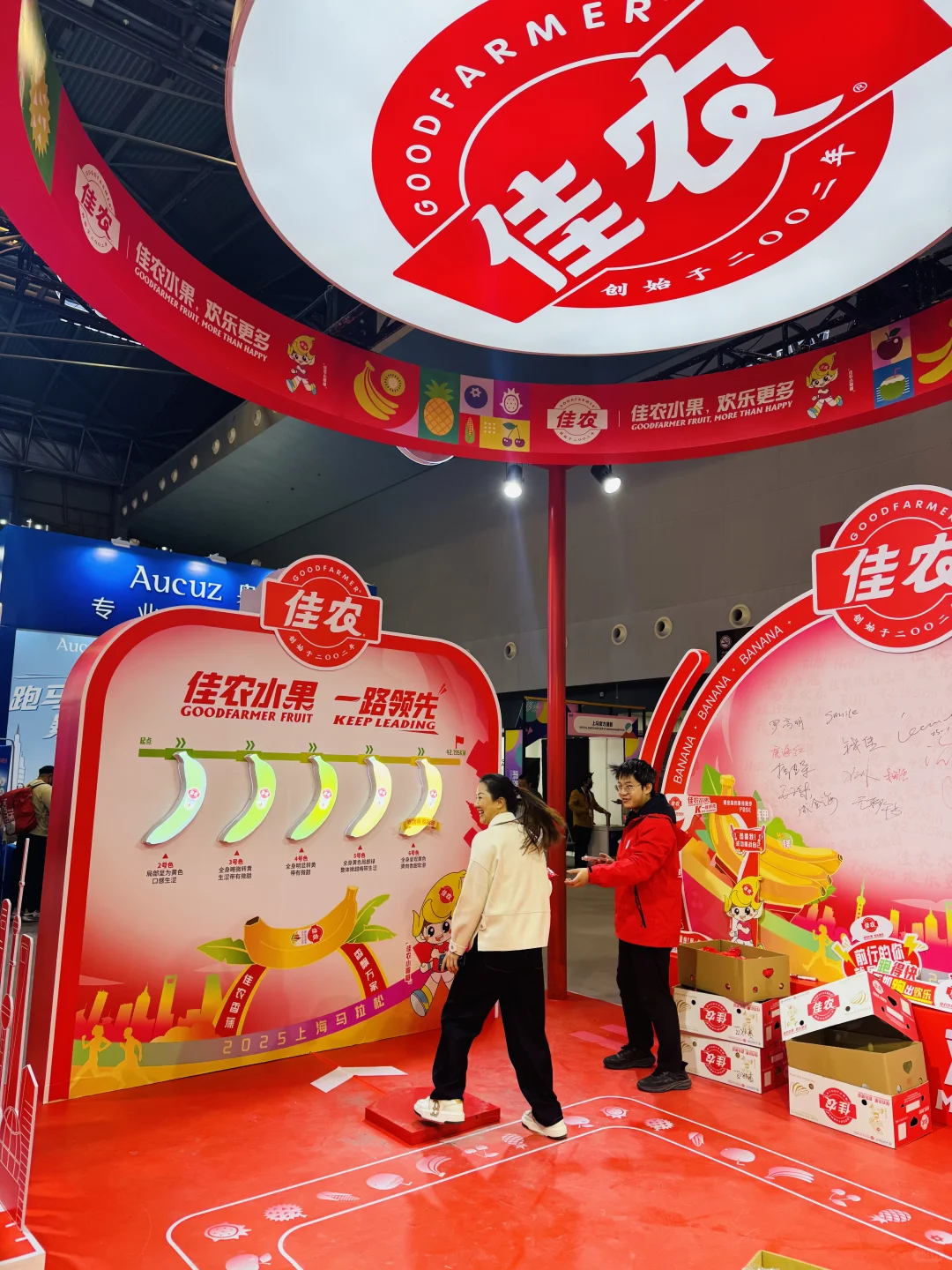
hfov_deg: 56.8
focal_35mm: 24
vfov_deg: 71.6
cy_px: 635
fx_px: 880
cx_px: 476
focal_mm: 6.76
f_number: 1.78
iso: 64
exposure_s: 1/100
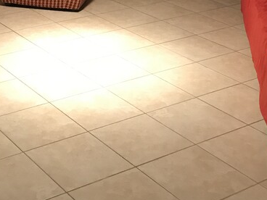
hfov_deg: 24.6
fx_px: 602
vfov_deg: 17.6
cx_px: 54
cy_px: -70
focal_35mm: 78
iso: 100
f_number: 1.8
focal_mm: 3.99
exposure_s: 1/14
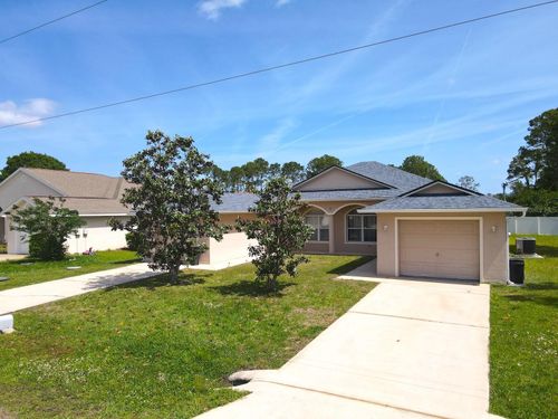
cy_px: 210
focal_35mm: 24
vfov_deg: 56.8
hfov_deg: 71.6
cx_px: 279
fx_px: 387
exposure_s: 1/1000
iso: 100
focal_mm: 4.5
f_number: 2.8
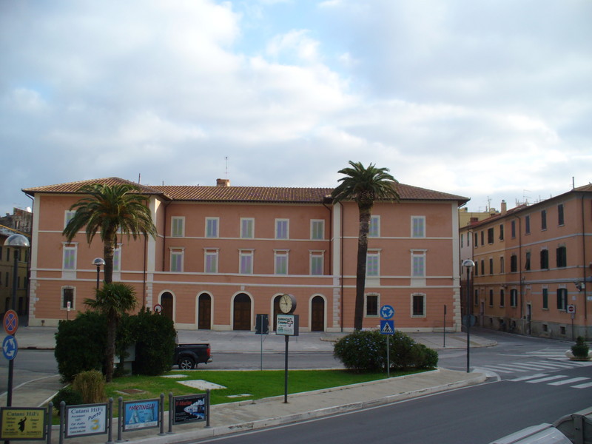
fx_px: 633
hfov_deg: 50.1
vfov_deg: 38.7
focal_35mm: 37
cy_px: 222
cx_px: 296
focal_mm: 6.1
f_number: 2.8
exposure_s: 1/400
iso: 64
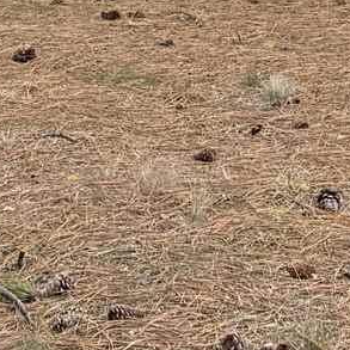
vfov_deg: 8.7
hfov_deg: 10.3
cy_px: -692
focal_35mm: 167
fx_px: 1910
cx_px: -93
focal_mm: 6.76
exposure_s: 1/898
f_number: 1.78
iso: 100
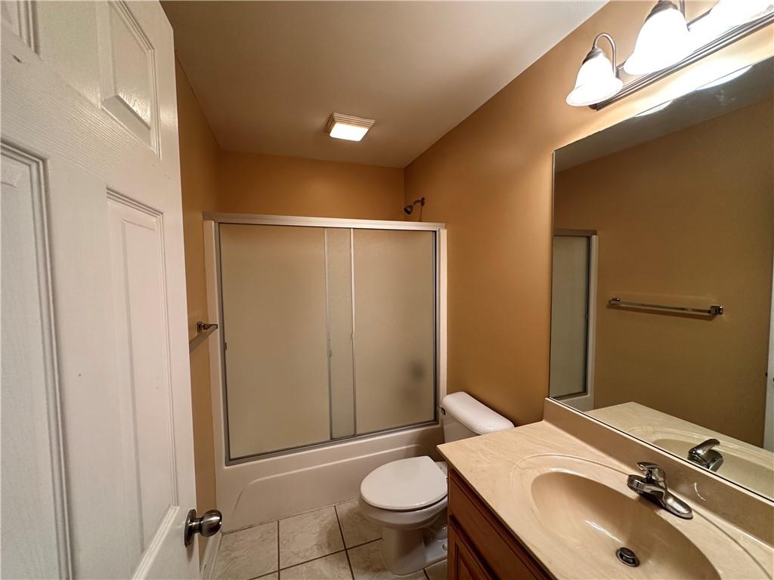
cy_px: 290
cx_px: 387
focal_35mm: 14
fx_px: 313
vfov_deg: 85.7
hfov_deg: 102.1
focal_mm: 2.22
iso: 160
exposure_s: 1/60
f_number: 2.2
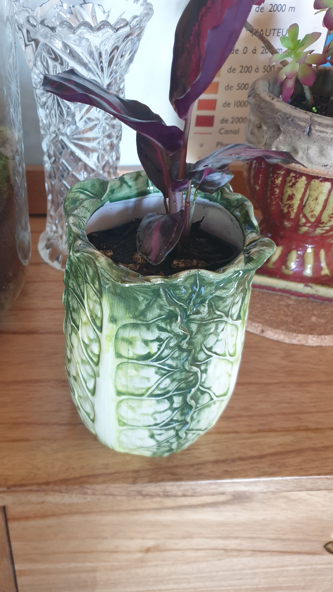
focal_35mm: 30
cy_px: 309
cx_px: 102
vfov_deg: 64.3
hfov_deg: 38.3
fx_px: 471
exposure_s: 1/36
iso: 250
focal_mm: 4.3
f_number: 1.5
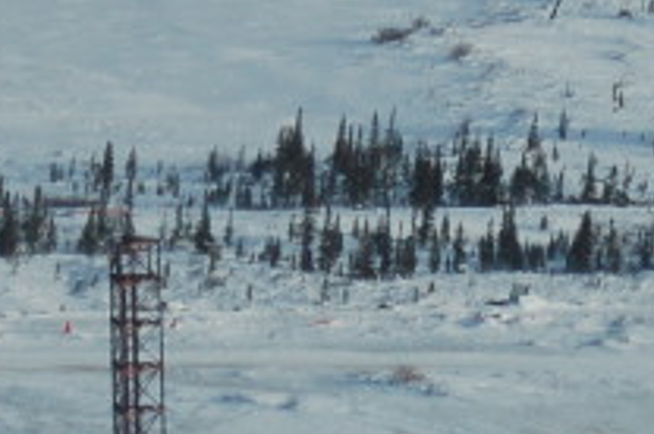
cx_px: 761
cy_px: 635
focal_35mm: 591
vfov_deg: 2.3
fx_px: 10720
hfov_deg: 3.5
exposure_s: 1/800
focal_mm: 80
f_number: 7.1
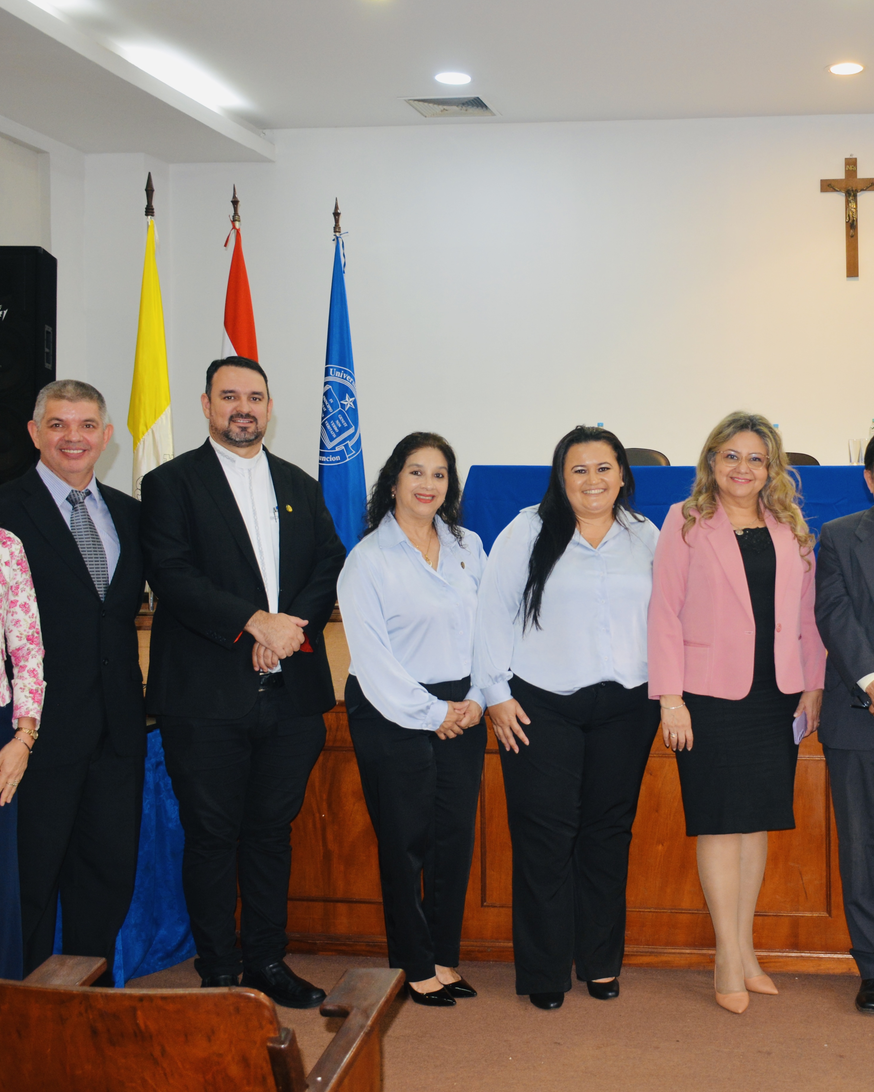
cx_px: 699
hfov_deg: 33.9
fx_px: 1390
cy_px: 551
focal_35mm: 43
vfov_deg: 42.9
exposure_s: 1/60
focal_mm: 20
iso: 400
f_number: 3.5
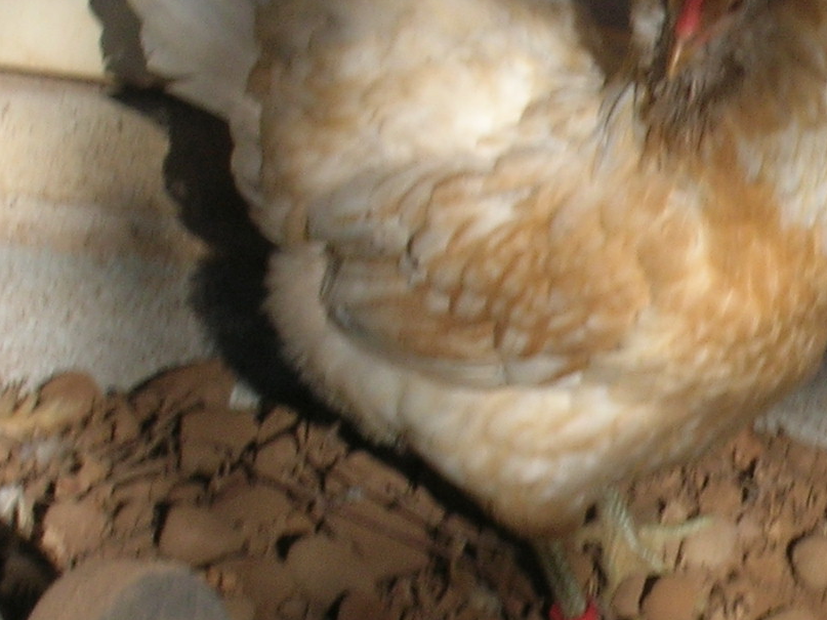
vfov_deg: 4.7
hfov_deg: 6.2
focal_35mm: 318
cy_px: 453
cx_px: 1160
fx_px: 7596
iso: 50
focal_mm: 16.4
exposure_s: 1/96.4
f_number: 8.1
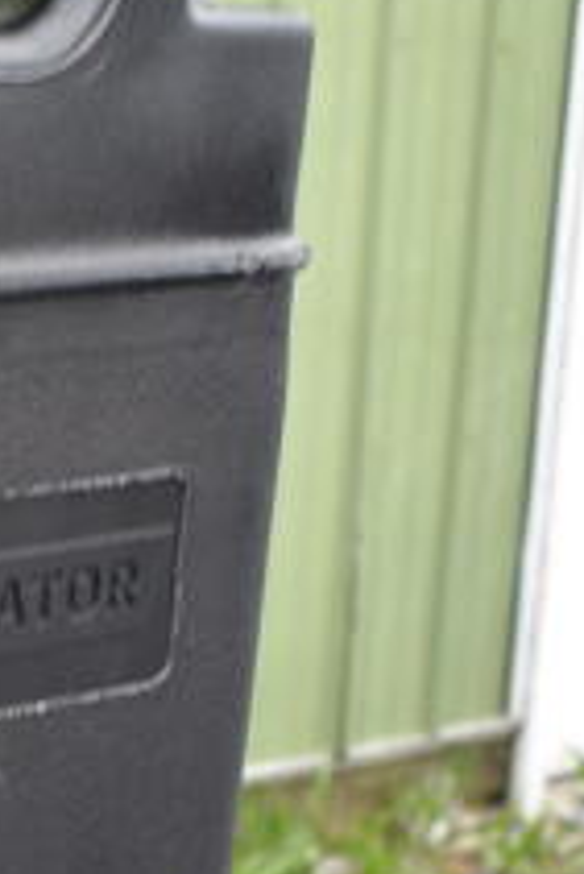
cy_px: 901
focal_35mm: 117
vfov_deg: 17.0
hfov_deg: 10.8
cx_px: -559
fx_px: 2842
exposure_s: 1/125
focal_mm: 18
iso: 220
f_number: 5.6
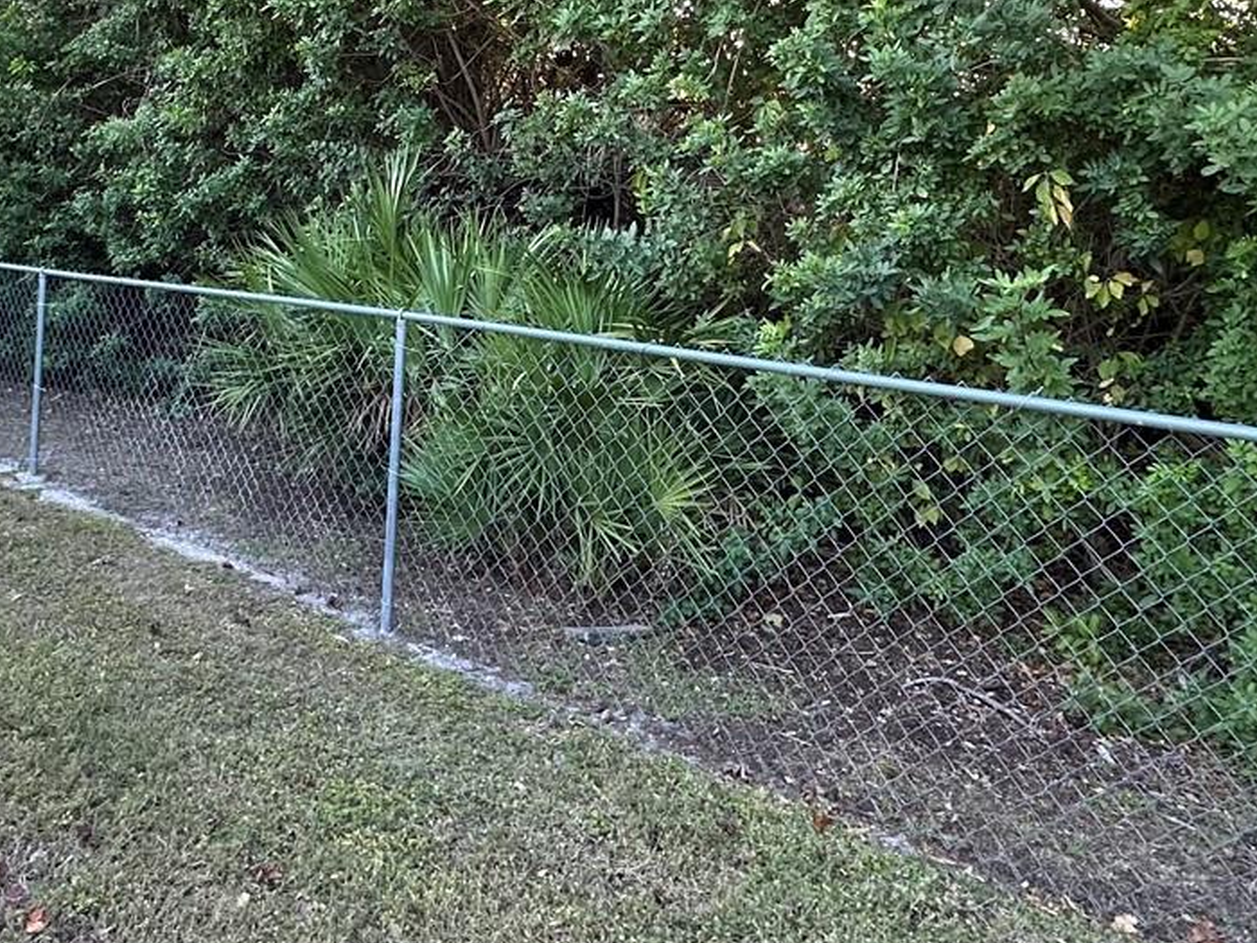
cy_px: 208
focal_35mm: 32
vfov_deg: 42.5
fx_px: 1162
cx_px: 440
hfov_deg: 55.8
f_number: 2.2
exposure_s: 1/99
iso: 200
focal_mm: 2.22
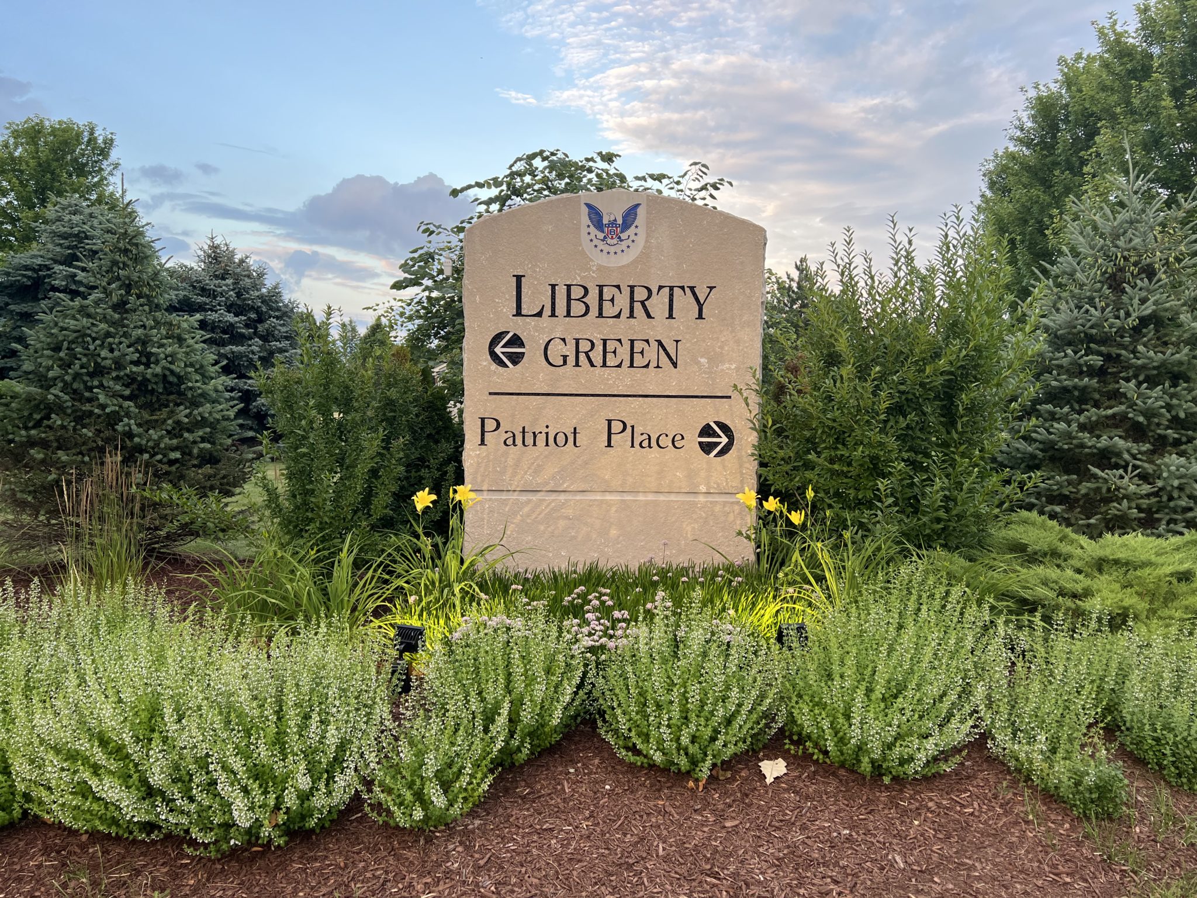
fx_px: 899
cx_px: 598
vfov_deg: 53.1
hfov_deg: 67.3
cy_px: 449
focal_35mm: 26
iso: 40
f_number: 1.5
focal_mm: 5.7
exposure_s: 1/265
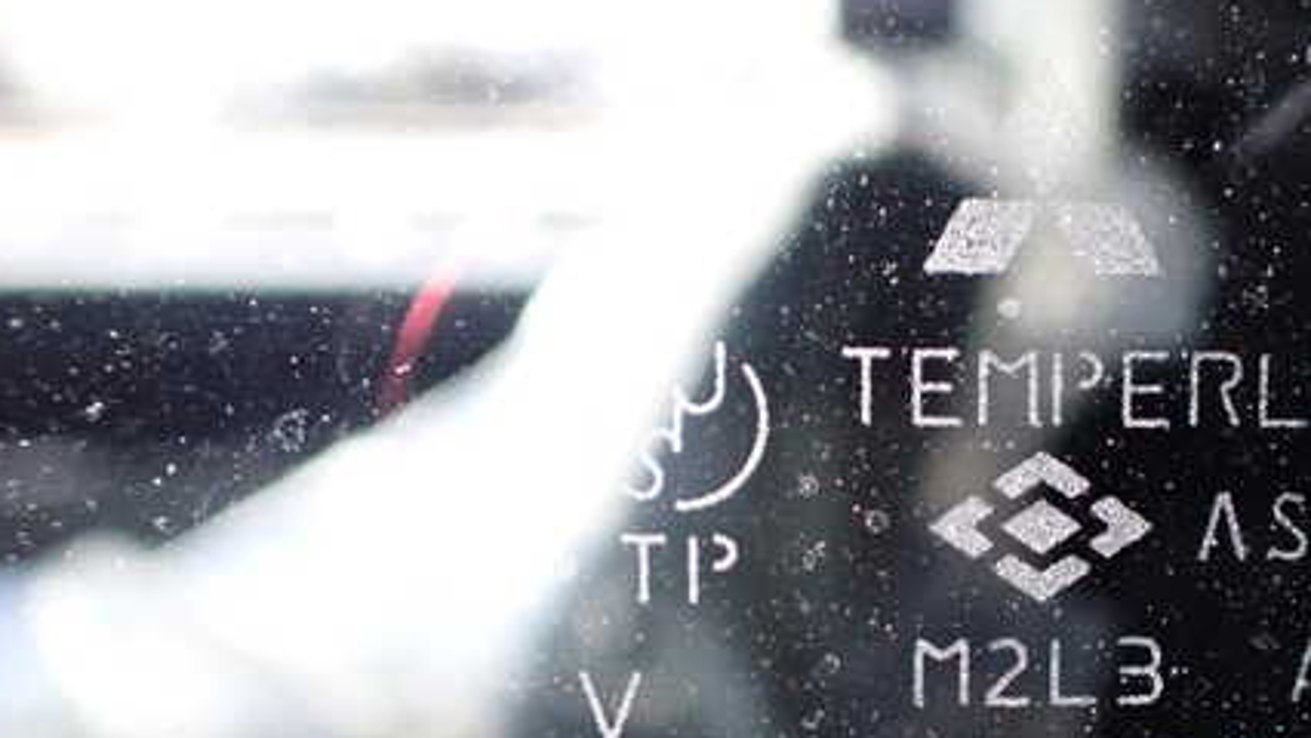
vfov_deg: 25.5
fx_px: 1600
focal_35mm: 46
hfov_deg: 43.9
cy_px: 603
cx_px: 886
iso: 800
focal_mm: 5.4
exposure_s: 1/80
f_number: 2.3
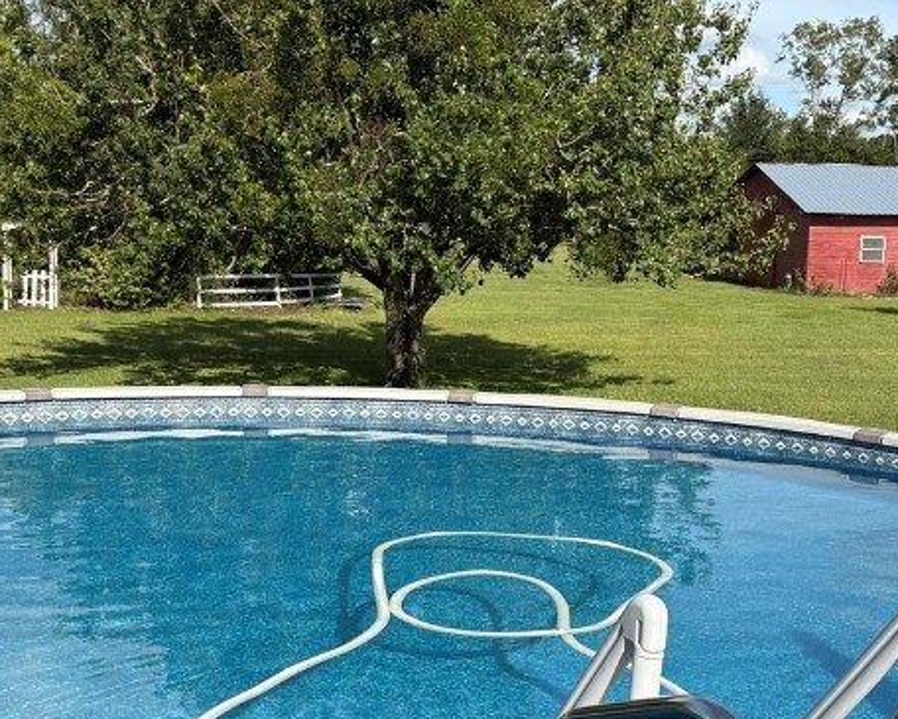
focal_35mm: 57
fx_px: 1515
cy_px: 567
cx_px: 459
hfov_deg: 33.0
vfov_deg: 26.2
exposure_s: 1/3125
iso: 50
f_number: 1.6
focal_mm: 5.96
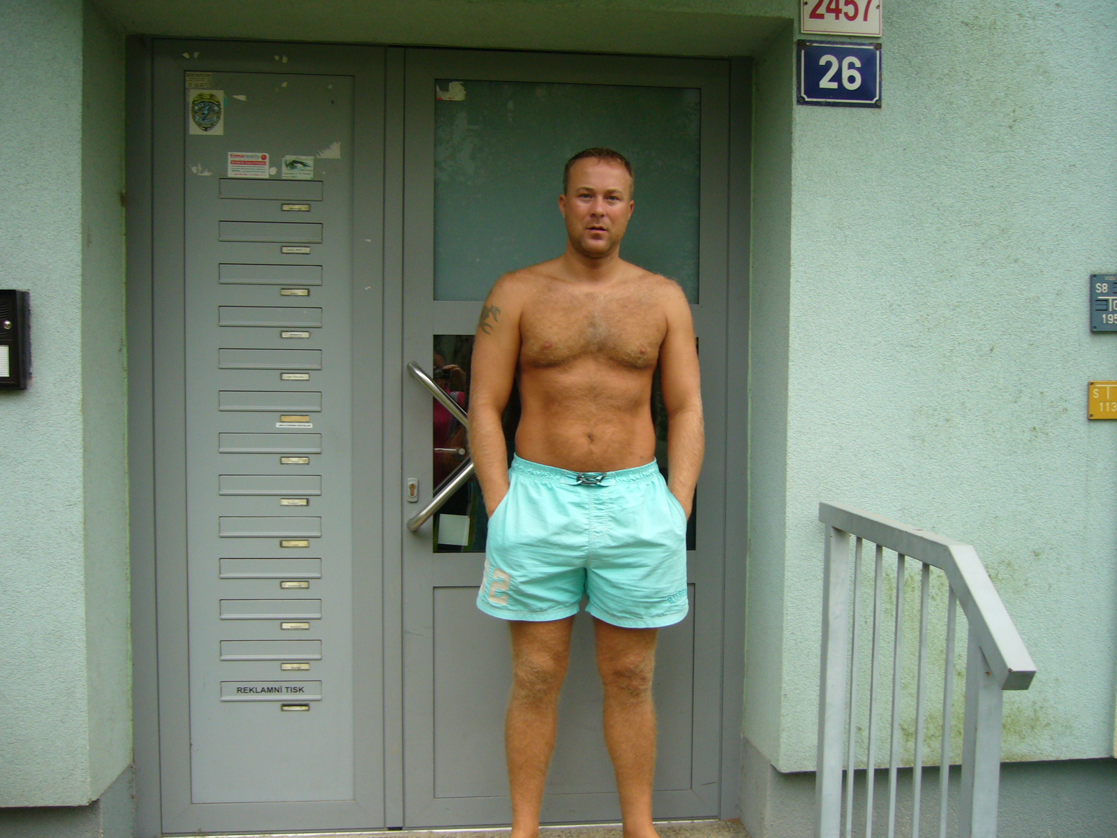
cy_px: 419
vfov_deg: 40.7
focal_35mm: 35
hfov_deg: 52.6
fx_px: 1129
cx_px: 558
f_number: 2.8
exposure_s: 1/80
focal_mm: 5.8
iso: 100
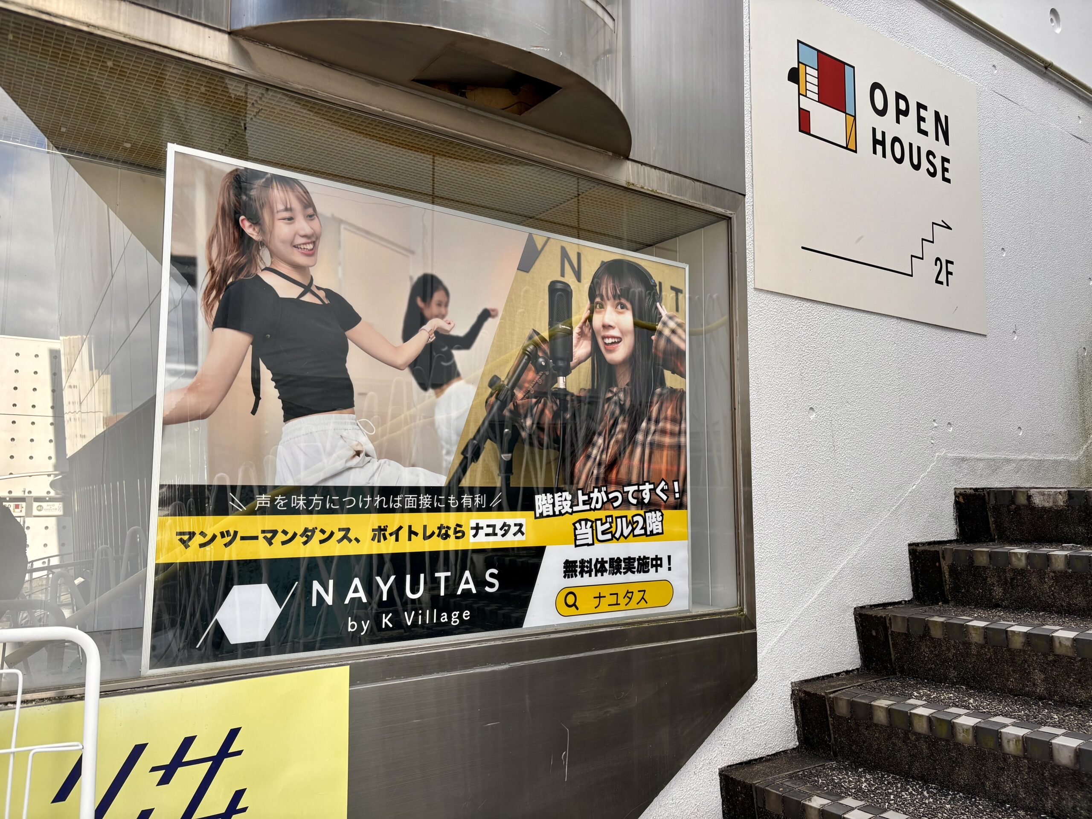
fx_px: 820
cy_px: 410
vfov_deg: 53.1
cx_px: 546
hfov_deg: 67.3
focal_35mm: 26
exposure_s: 1/402
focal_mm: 5.96
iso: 50
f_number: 1.6
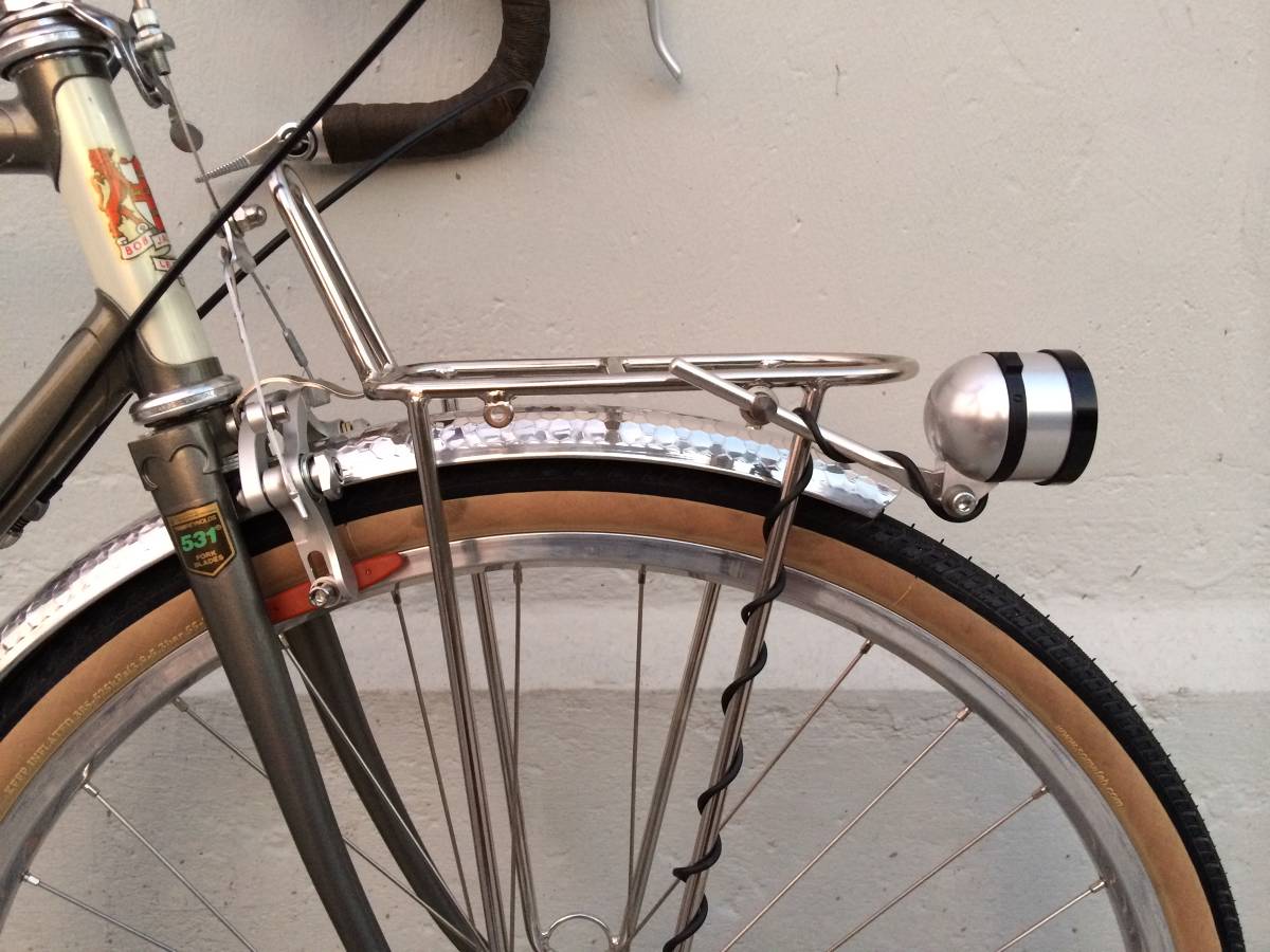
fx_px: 1101
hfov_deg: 60.0
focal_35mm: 30
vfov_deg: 46.8
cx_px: 635
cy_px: 476
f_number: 2.2
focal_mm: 4.12
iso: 250
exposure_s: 1/30
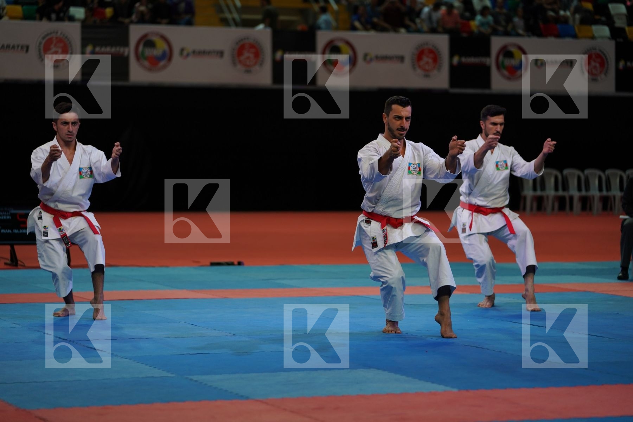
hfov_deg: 17.1
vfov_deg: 11.4
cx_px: 316
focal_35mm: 120
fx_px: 2110
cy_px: 211
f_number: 2.8
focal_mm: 120
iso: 500
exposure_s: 1/1000
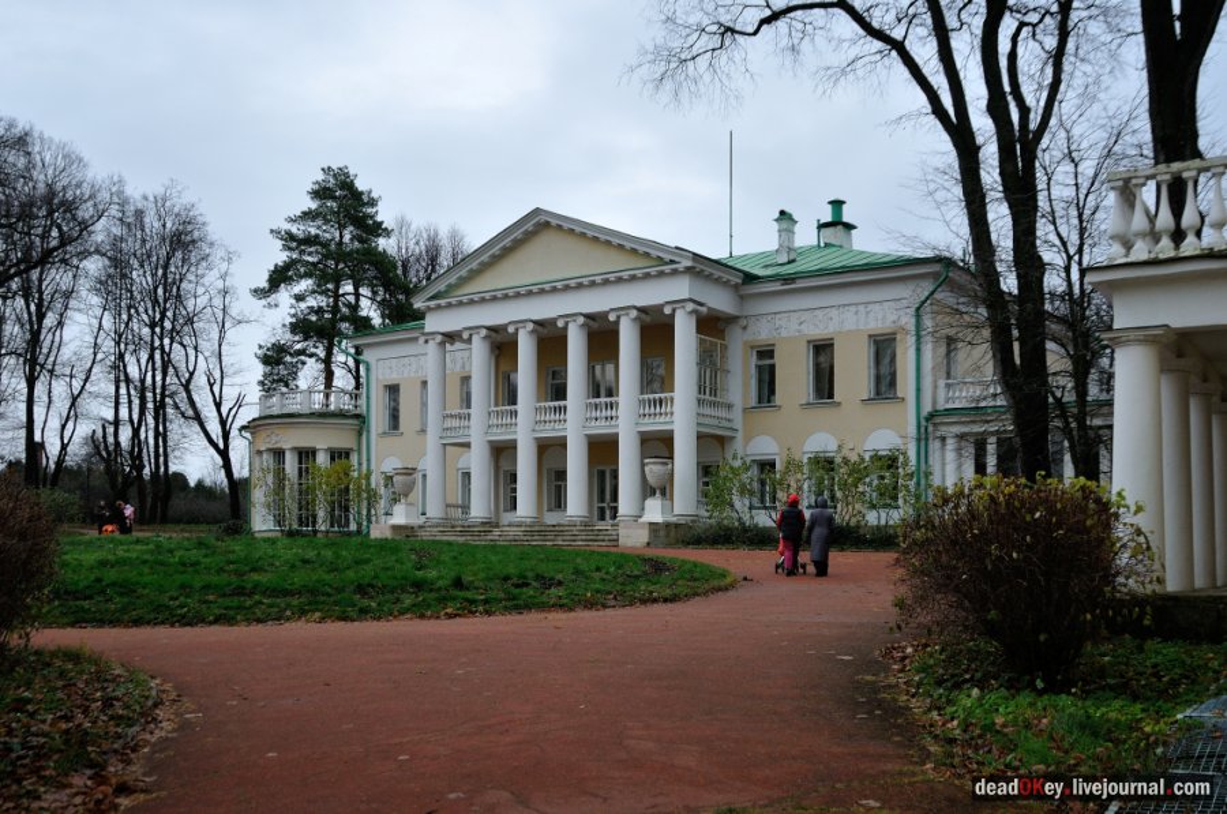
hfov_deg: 53.2
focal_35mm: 36
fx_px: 1225
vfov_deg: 36.8
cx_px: 614
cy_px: 407
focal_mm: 24
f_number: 5
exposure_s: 1/320
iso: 500
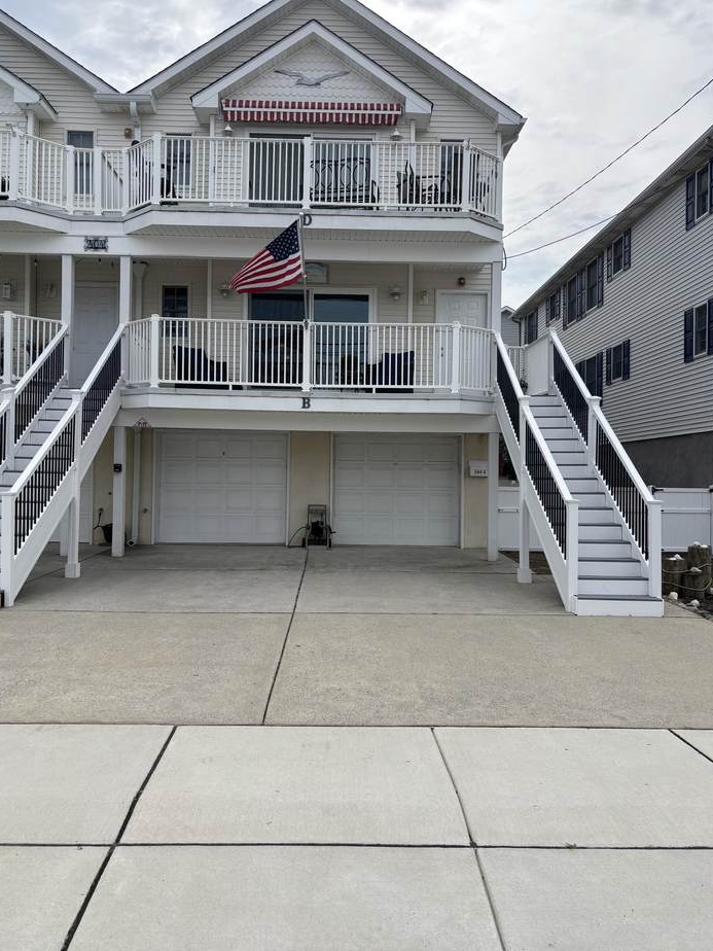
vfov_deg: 65.3
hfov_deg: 51.3
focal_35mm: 27
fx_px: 742
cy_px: 462
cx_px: 348
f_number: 1.6
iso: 50
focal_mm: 5.96
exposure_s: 1/3205
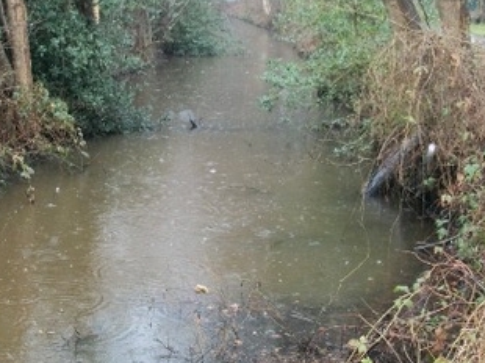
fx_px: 868
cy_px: 163
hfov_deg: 31.0
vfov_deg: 23.6
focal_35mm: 62
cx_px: 172
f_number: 2.9
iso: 160
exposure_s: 1/40
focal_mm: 5.7
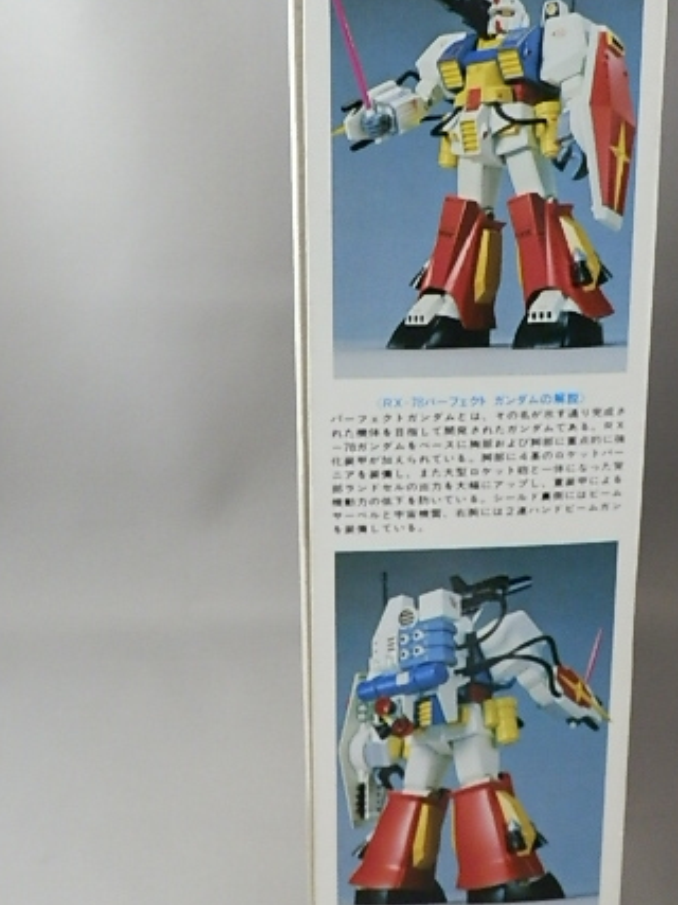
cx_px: 468
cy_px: 307
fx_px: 1333
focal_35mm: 51
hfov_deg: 28.3
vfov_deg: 37.1
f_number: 3.5
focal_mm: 6.17
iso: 200
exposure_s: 1/8
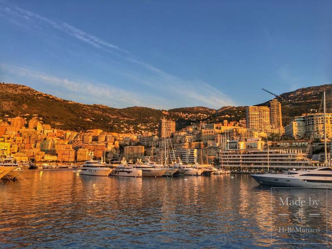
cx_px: 166
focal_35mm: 29
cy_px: 124
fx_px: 278
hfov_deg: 61.7
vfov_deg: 48.2
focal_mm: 4.15
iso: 25
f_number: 2.2
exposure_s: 1/193
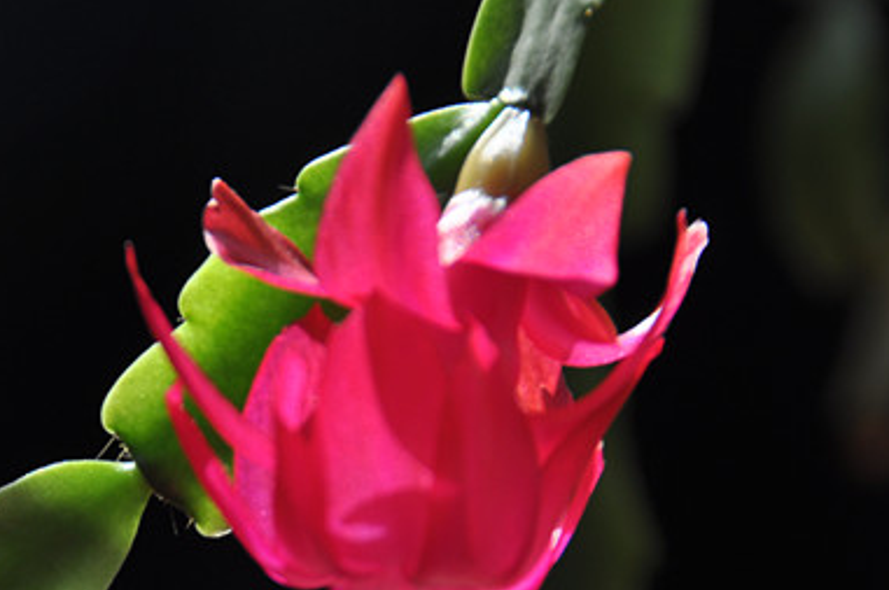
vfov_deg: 2.2
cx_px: 231
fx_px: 15537
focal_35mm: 630
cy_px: 556
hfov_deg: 3.3
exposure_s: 1/160
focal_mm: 200
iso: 200
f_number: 8
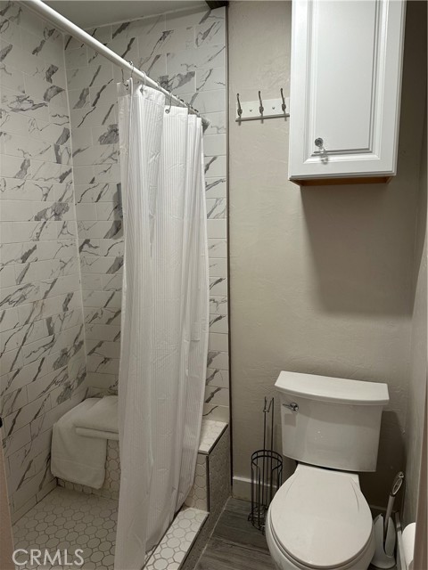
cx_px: 214
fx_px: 396
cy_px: 285
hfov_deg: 56.8
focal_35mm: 24
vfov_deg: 71.6
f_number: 1.78
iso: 125
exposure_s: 1/60
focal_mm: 6.86
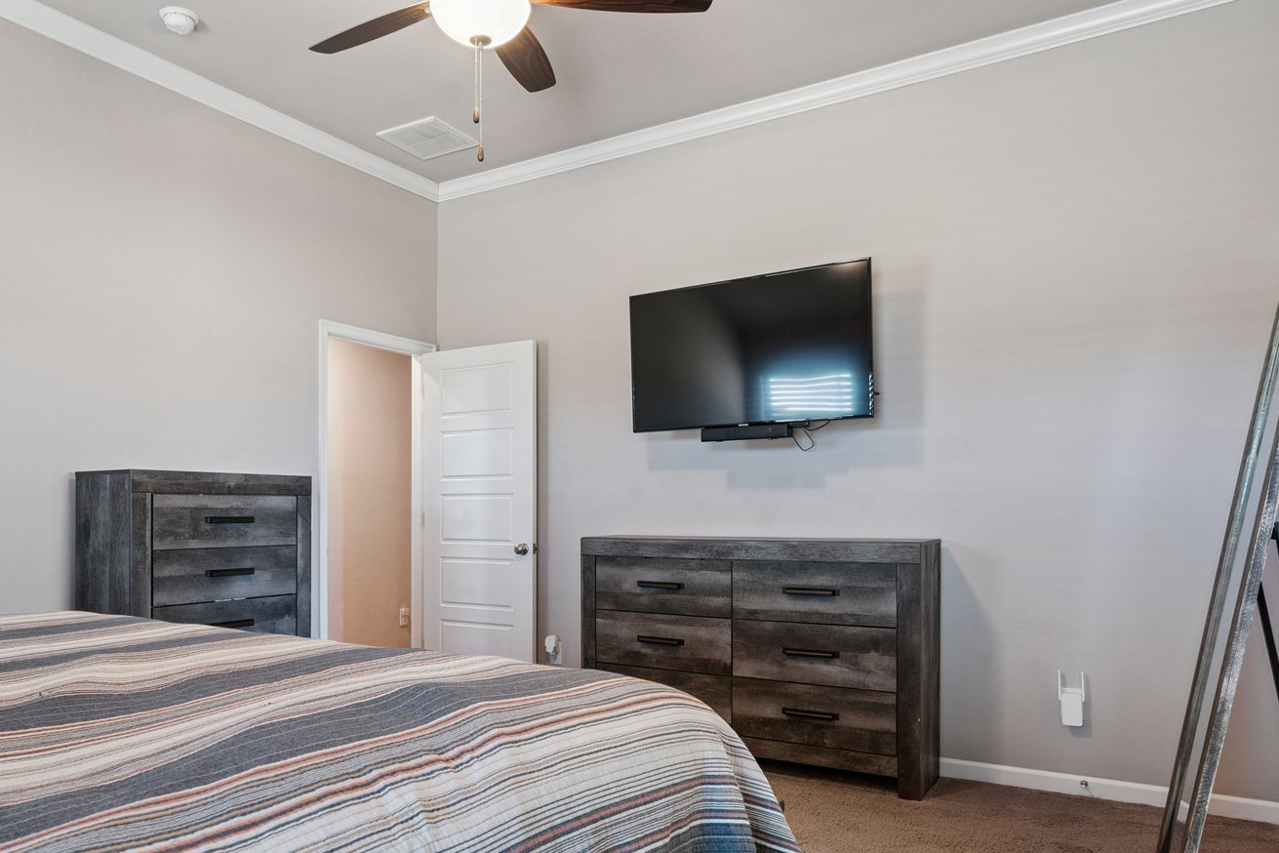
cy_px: 521
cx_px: 552
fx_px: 888
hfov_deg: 71.2
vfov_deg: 50.9
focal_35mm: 25
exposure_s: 1/5
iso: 200
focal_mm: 16
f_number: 7.1
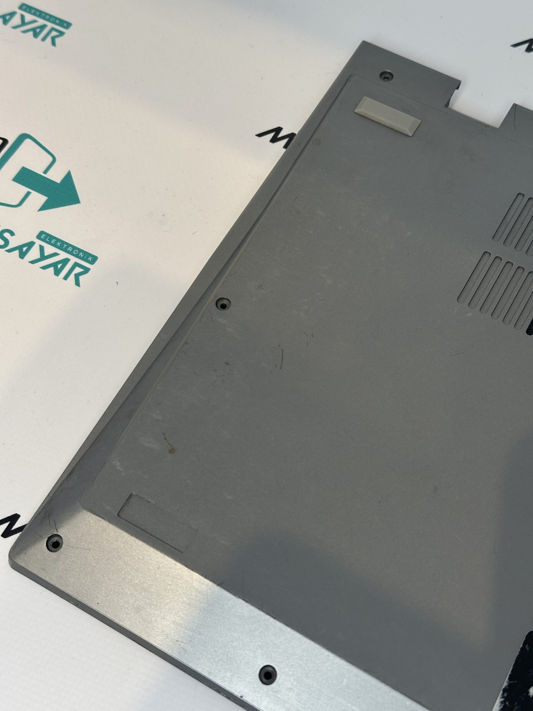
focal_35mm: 48
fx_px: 985
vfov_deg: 39.7
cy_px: 356
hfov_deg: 30.3
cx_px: 266
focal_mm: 6.86
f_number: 1.78
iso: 64
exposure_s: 1/407
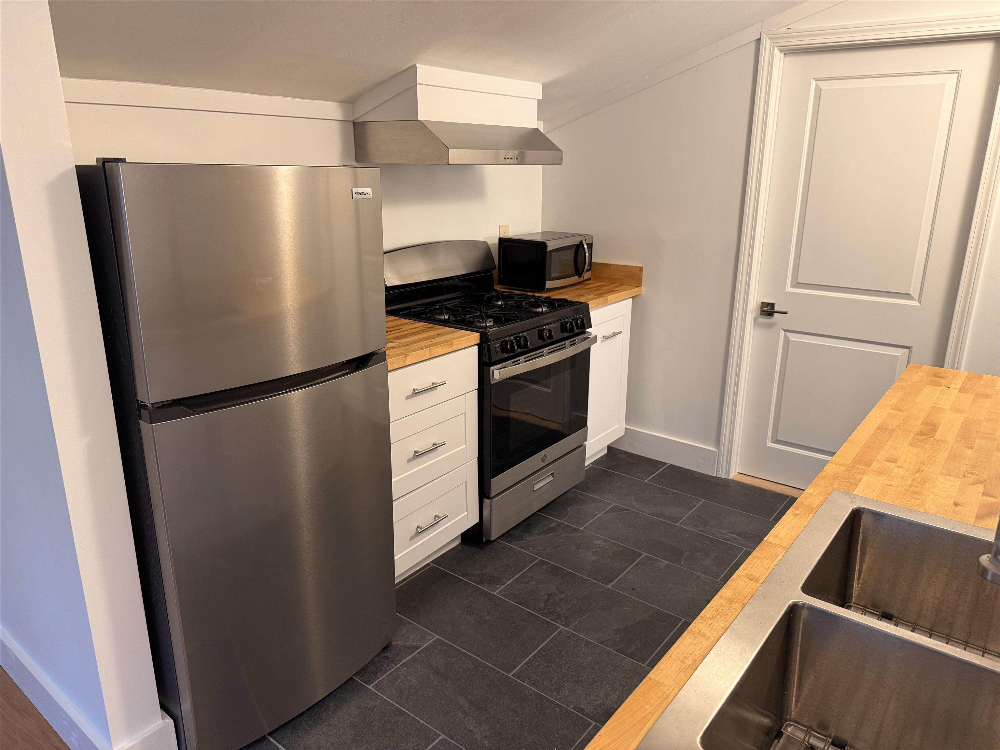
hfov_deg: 71.6
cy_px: 375
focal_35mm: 24
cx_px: 500
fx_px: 693
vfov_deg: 56.8
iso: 200
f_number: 1.78
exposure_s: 1/60
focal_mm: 6.76
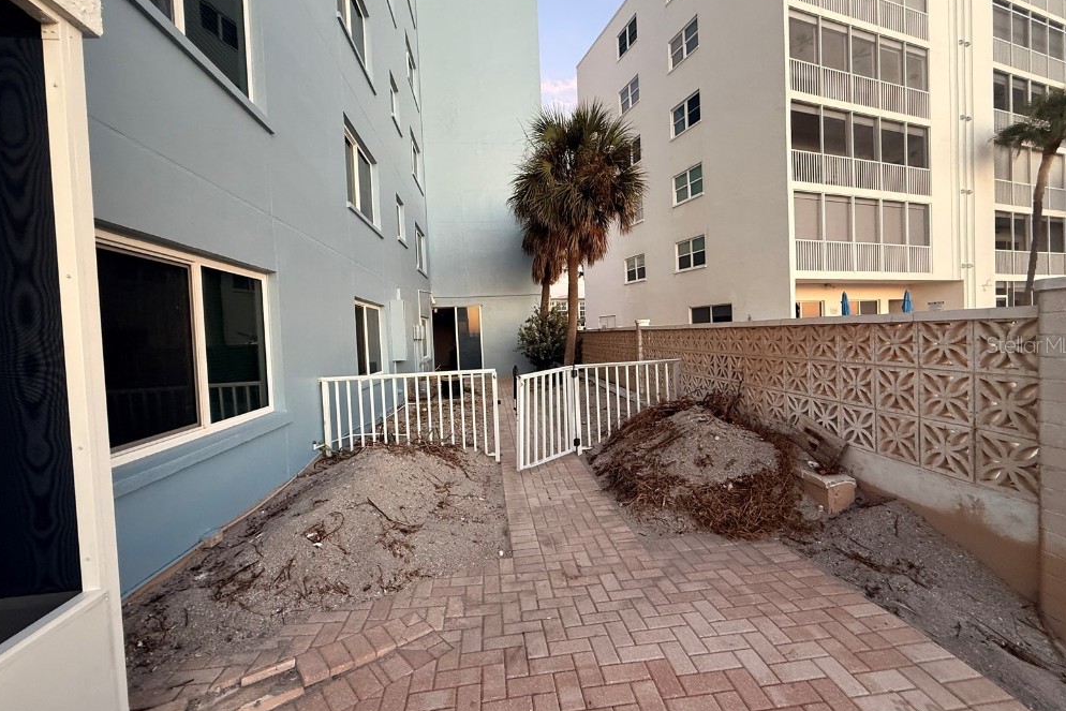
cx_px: 538
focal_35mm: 15
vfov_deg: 77.3
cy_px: 344
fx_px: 444
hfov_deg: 100.4
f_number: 2.2
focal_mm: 2.22
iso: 200
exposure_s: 1/99
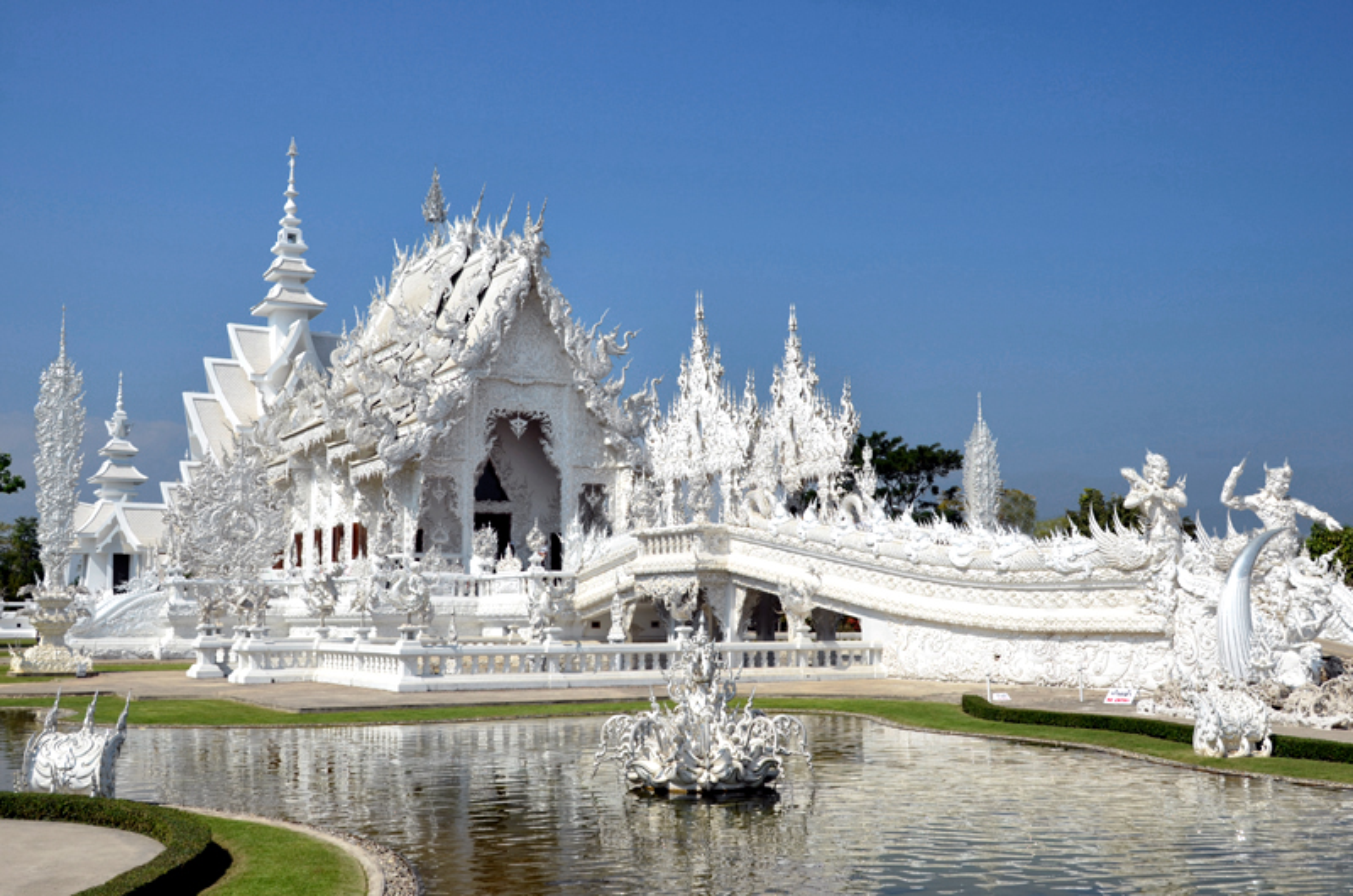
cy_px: 448
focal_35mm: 39
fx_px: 1463
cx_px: 676
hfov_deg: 49.6
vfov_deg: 34.1
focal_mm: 26
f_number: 8
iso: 100
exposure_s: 1/500
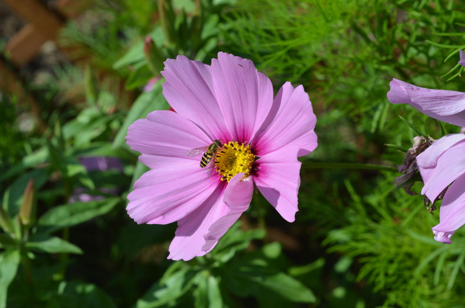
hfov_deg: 27.0
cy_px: 154
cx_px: 232
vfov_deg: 18.1
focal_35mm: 75
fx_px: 967
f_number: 8
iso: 125
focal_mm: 50
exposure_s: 1/250
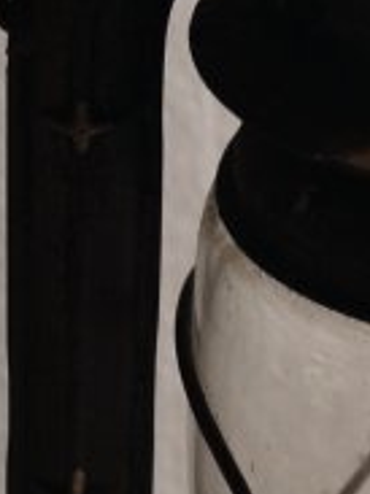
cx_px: 505
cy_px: 236
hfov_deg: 8.0
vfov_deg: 10.9
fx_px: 2597
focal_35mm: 182
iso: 1250
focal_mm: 24
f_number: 4
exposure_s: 1/60
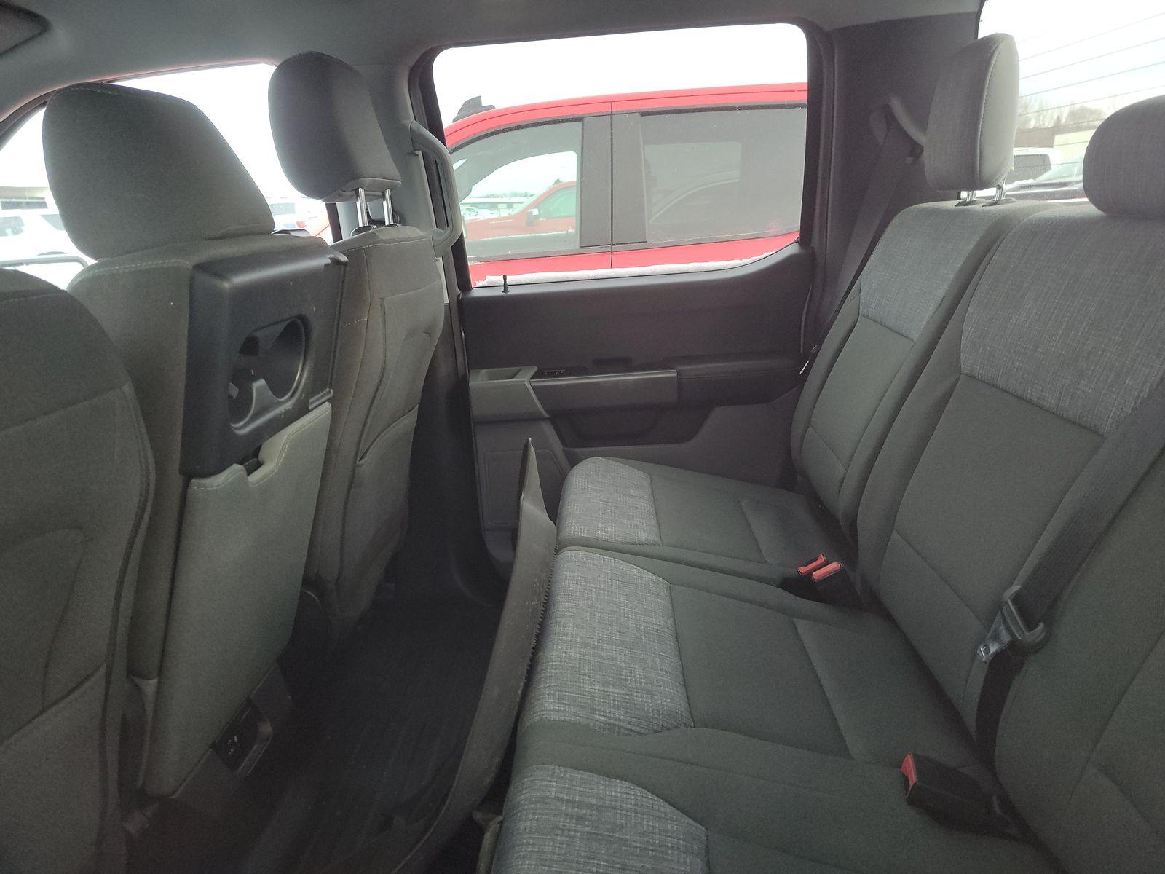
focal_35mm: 24
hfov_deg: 71.6
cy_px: 437
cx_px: 582
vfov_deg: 56.8
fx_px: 808
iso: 759
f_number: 1.8
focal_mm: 6.7
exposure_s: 1/59
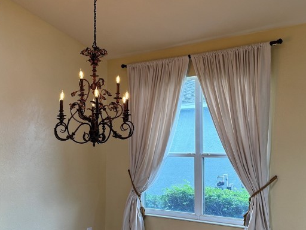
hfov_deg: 39.6
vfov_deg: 30.2
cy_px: 126
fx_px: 424
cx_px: 145
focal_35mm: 48
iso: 100
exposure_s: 1/120
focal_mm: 6.76
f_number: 1.78
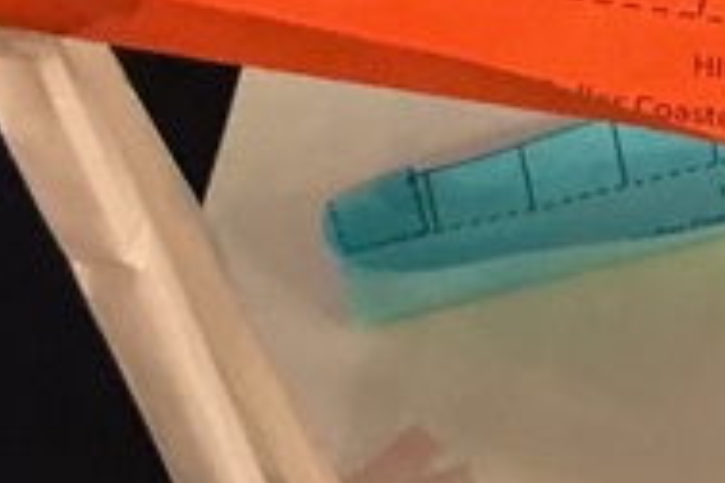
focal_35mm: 163
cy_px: -280
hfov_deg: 11.7
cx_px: 1258
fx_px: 3282
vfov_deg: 8.2
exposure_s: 1/40
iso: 320
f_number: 1.8
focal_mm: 3
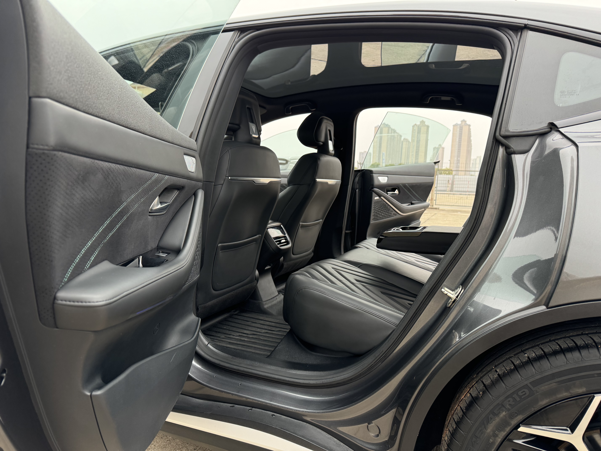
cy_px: 226
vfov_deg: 56.8
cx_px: 300
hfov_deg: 71.6
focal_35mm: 24
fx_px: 417
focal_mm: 6.76
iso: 160
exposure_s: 1/121
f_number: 1.78
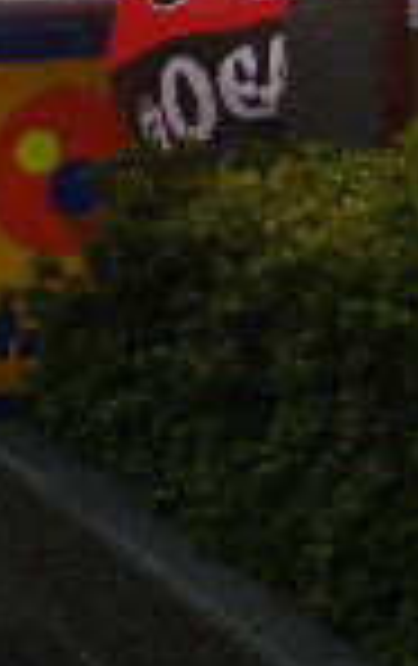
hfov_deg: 9.7
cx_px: 764
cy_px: -140
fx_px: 2324
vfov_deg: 15.7
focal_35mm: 128
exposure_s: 1/500
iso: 64
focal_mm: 4.9
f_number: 2.6
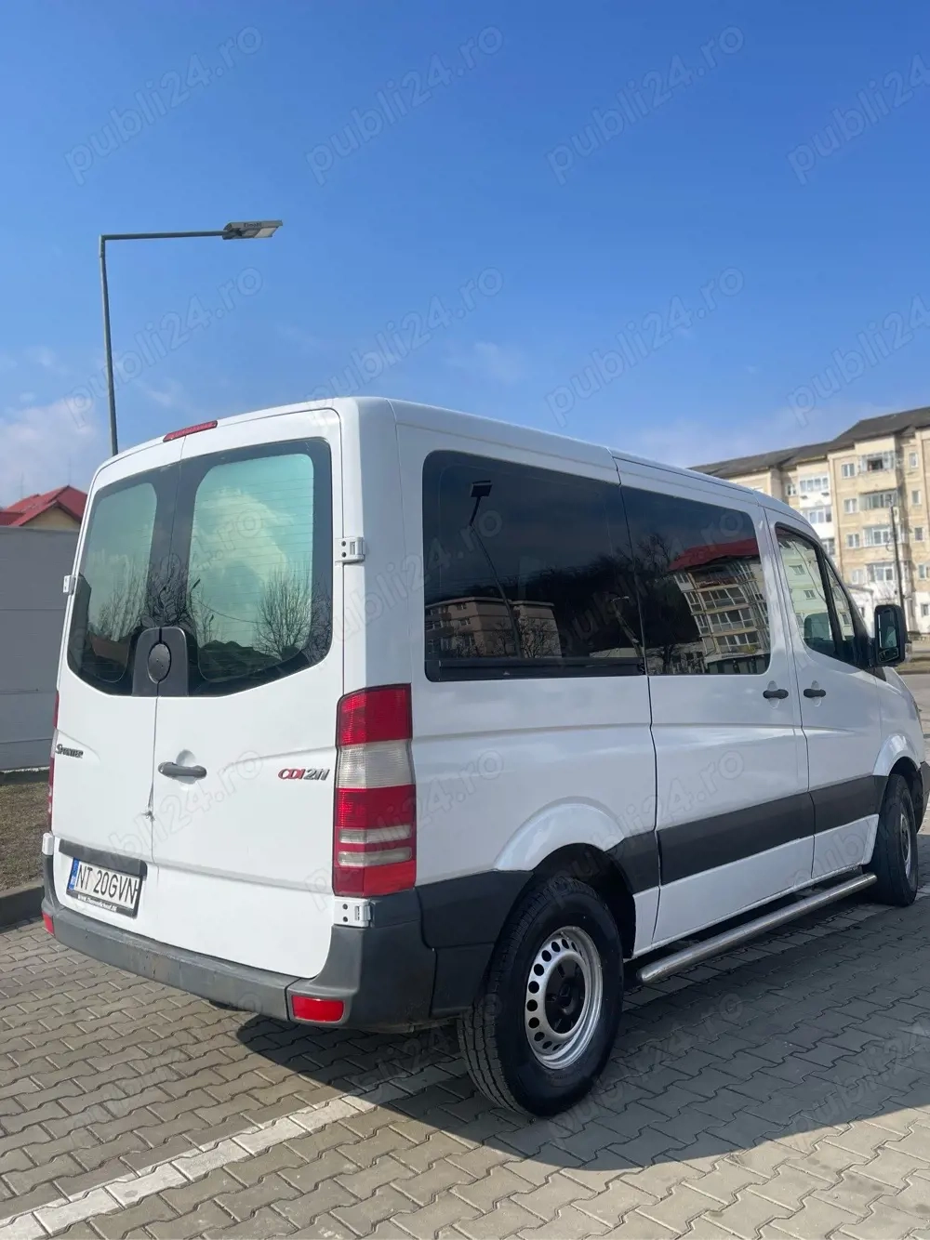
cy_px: 620
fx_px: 932
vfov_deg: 67.3
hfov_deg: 53.0
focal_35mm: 26
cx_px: 465
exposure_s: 1/2857
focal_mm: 5.1
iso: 50
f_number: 1.6
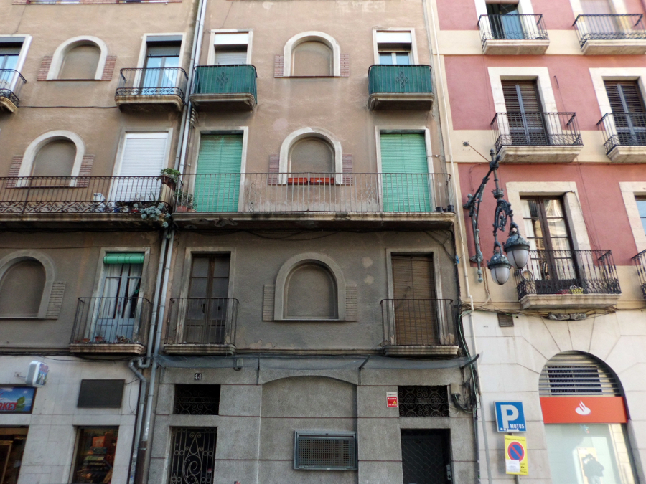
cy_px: 242
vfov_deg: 53.1
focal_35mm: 26
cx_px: 323
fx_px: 485
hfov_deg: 67.3
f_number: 3.2
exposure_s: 1/100
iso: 200
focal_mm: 4.6
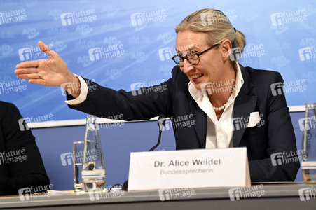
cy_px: 105
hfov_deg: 15.8
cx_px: 158
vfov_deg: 10.5
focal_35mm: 130
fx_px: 1140
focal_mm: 130
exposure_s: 1/640
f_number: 5.6
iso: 3200
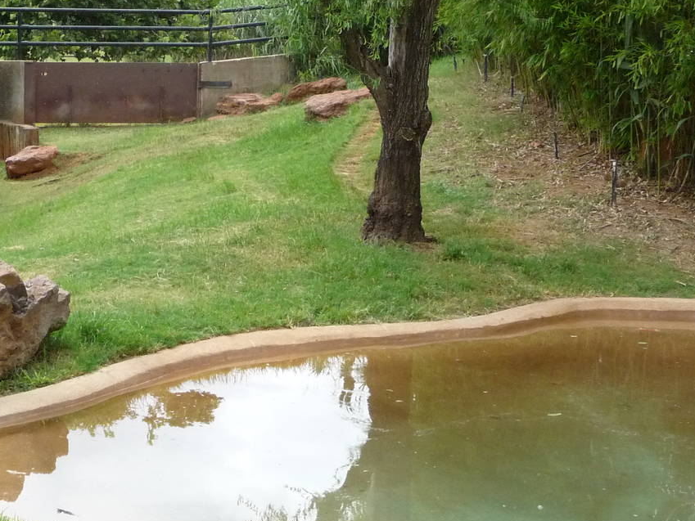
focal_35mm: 81
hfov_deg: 23.7
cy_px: 272
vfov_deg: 18.2
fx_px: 1627
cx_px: 118
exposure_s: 1/500
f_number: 4
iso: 320
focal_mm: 7.1
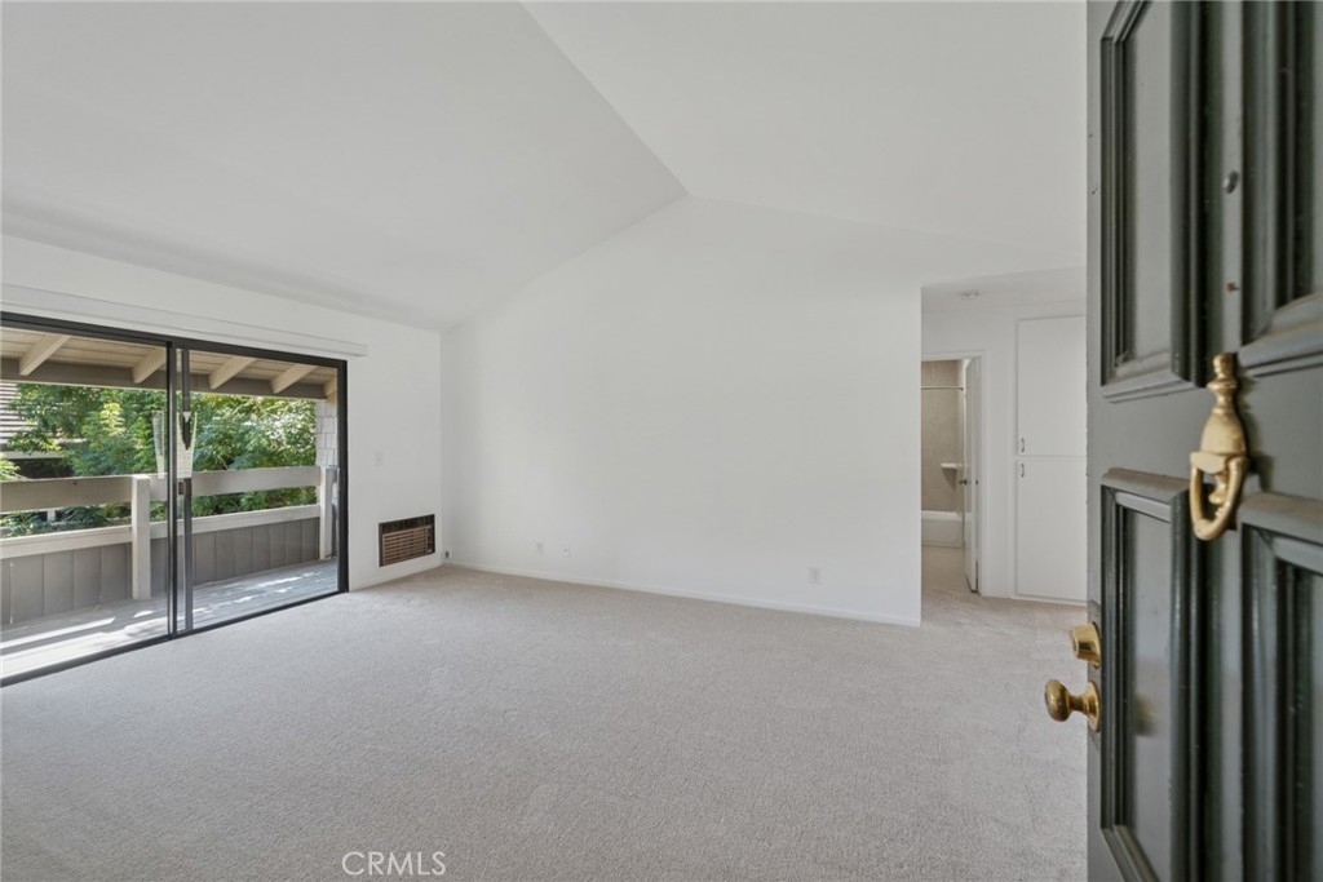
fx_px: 515
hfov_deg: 104.2
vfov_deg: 81.2
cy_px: 441
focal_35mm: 14
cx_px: 662
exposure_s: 1/20
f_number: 8
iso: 400
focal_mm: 14
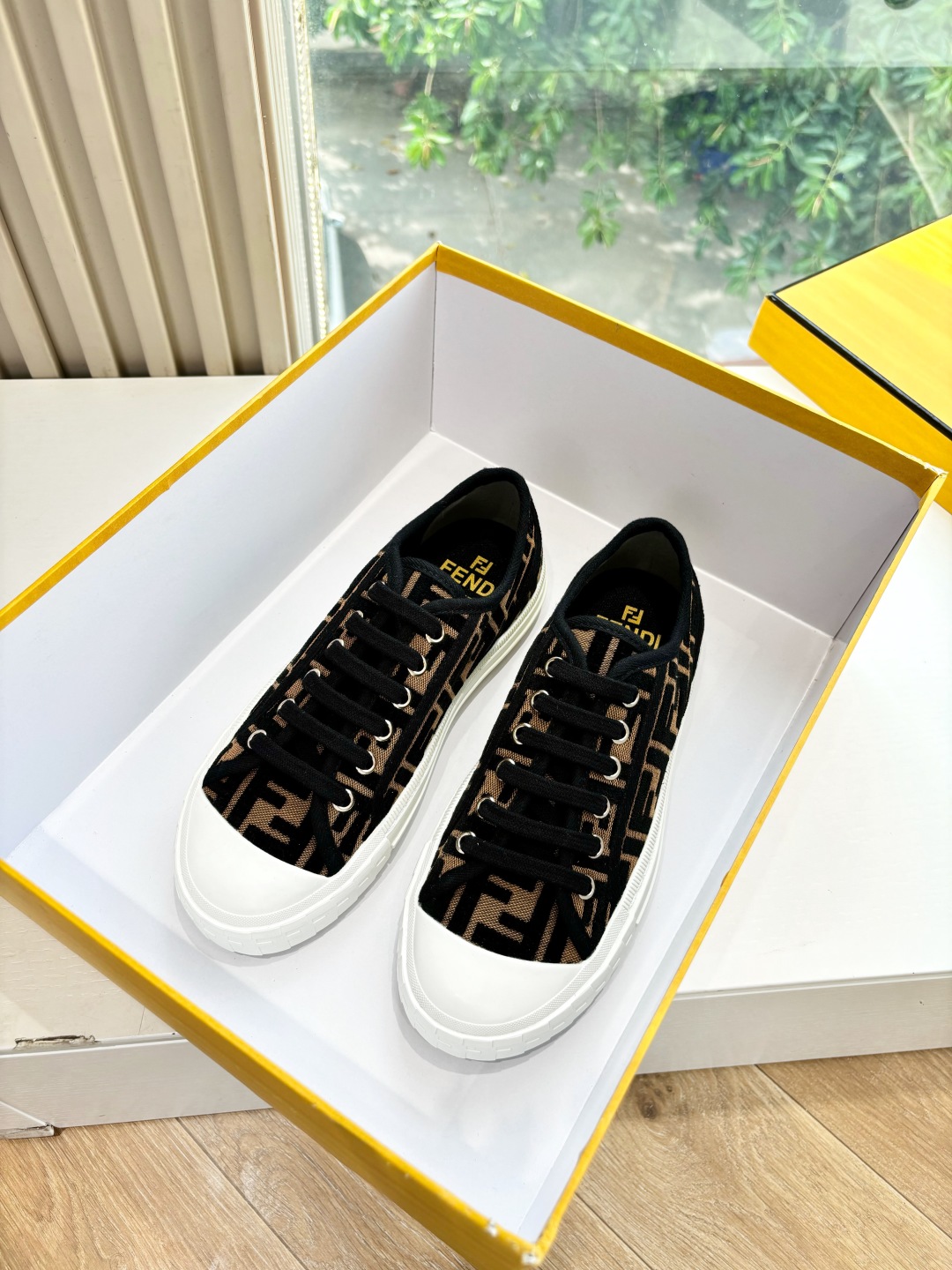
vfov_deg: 67.3
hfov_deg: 53.1
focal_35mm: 26
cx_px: 476
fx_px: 953
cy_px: 635
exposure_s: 1/208
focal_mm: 5.96
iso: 40
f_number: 1.6
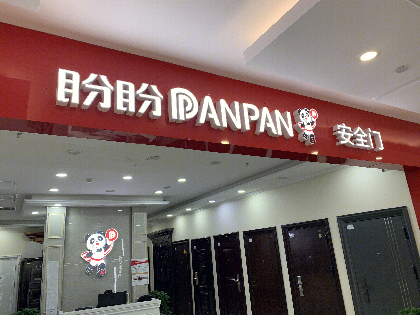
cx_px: 210
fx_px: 315
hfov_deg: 67.3
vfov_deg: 53.1
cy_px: 158
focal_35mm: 26
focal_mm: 4.25
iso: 80
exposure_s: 1/121
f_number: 1.8
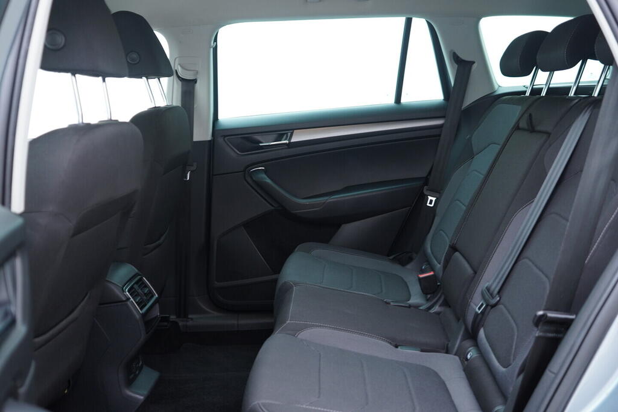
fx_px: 618
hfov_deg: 53.1
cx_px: 309
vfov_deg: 36.9
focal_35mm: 36
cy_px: 206
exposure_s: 1/40
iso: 400
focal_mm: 24
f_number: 2.8
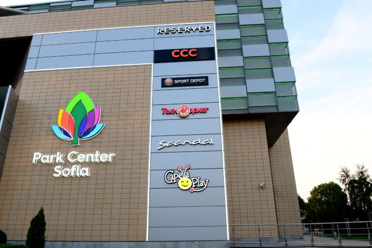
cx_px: 186
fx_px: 248
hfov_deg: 73.7
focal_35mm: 24
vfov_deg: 53.1
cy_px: 124
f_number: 8
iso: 640
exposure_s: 1/125
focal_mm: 24
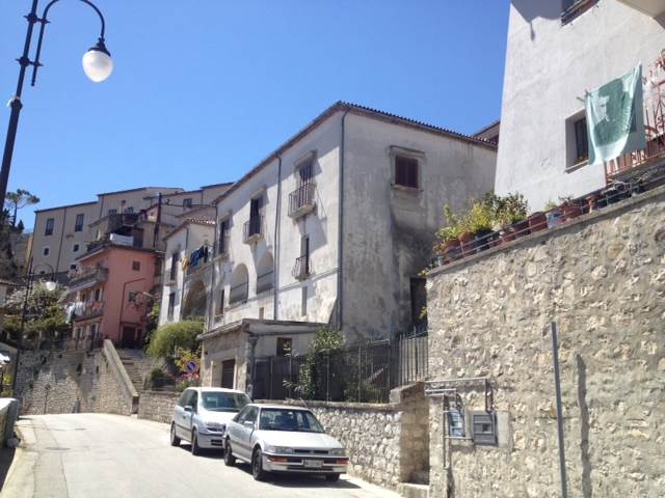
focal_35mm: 35
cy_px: 249
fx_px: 672
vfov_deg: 40.7
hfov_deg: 52.6
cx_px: 332
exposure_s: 1/1416
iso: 50
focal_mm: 4.28
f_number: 2.4
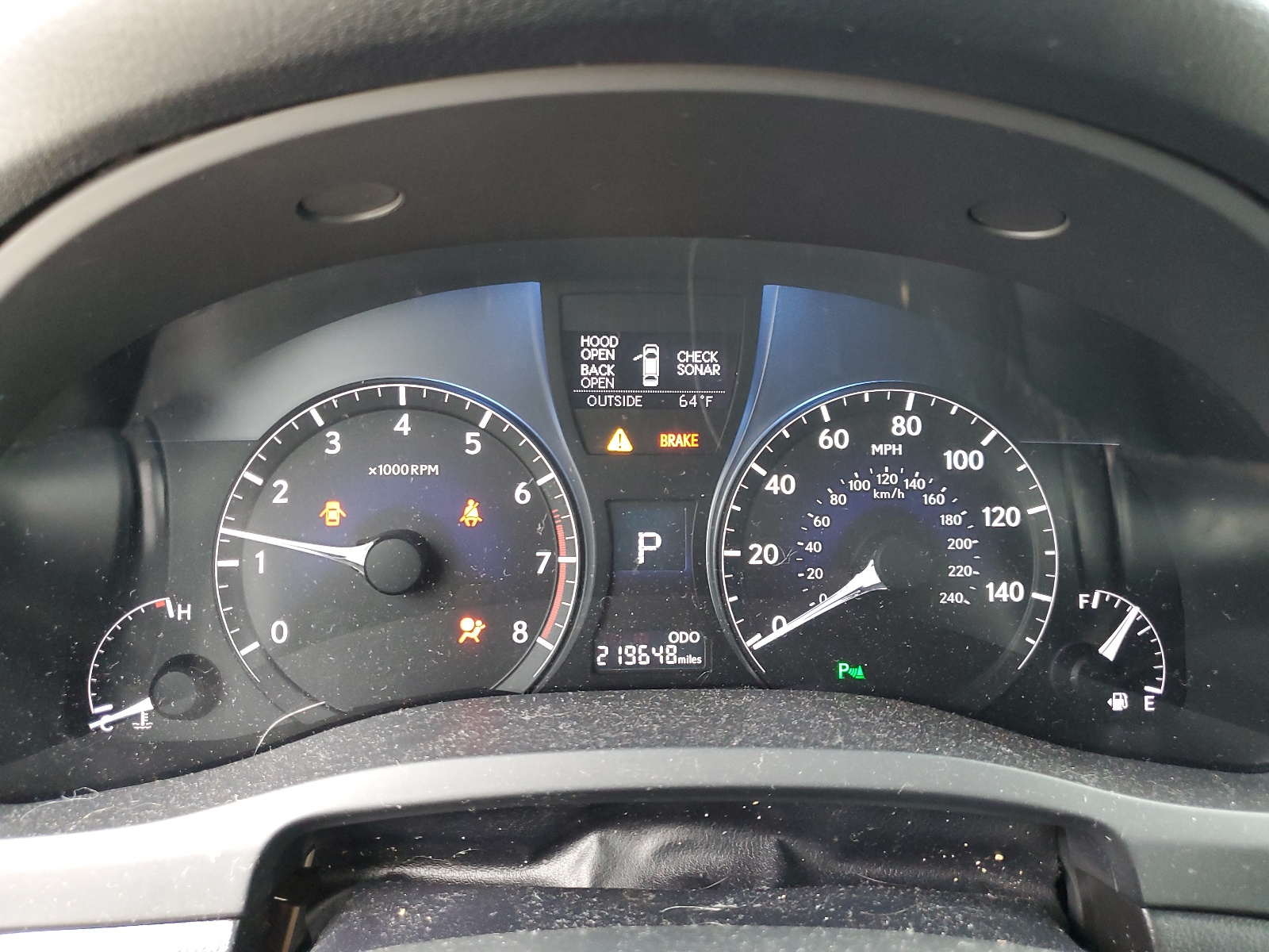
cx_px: 634
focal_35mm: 26
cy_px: 476
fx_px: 953
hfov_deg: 67.3
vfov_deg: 53.1
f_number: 1.5
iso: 207
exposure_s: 1/60.2
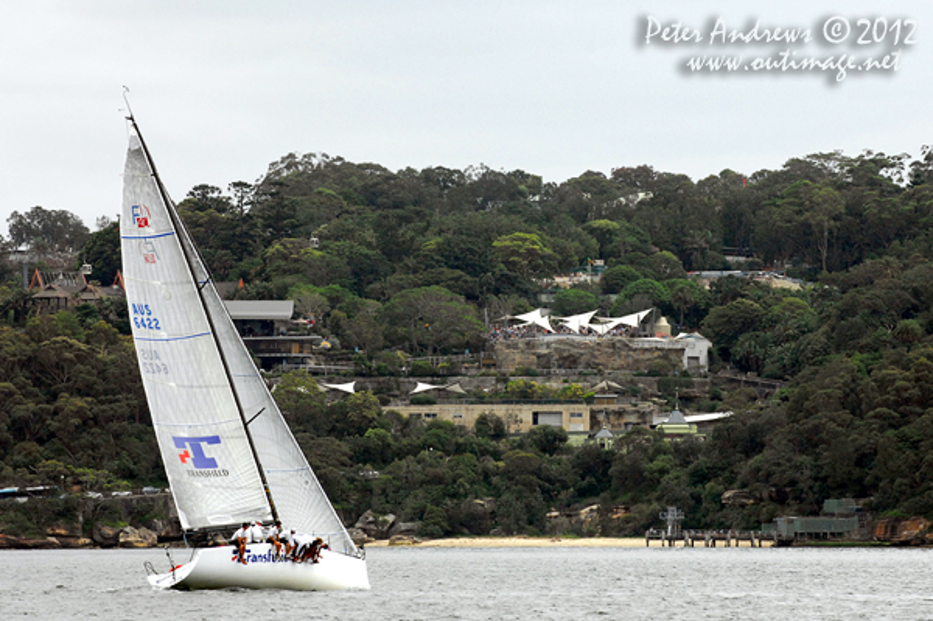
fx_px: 7768
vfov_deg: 4.6
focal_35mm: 300
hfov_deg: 6.9
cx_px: 466
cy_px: 310
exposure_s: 1/1000
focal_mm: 200
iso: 400
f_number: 6.3
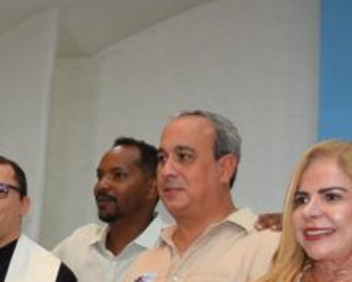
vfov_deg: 18.0
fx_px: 886
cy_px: 208
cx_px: 27
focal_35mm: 85
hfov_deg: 21.9
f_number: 5
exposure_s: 1/100
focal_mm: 18
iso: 800
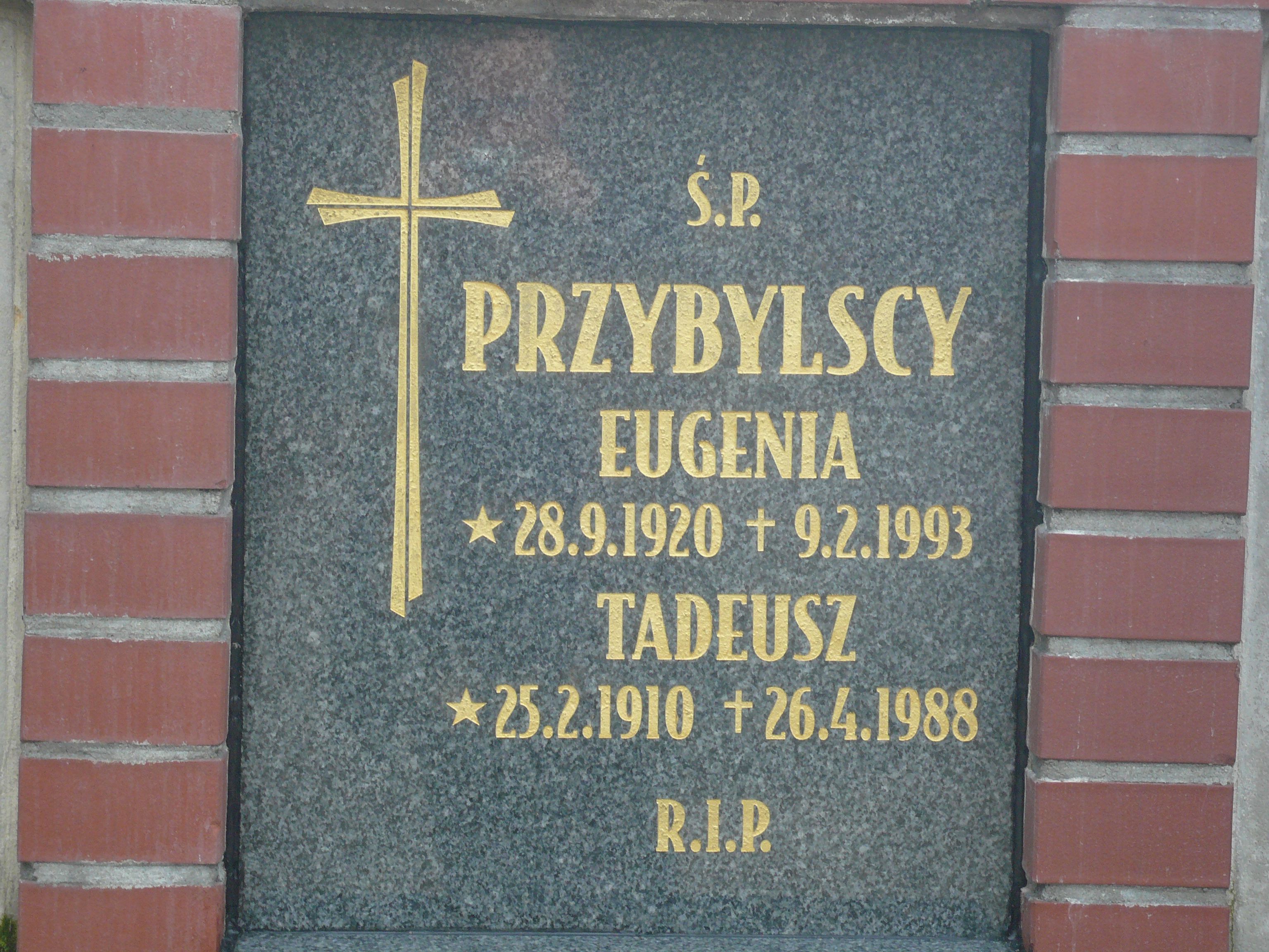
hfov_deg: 19.3
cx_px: 634
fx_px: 3739
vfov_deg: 14.5
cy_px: 476
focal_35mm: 102
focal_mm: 16.8
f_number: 5.6
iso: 100
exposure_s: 1/40
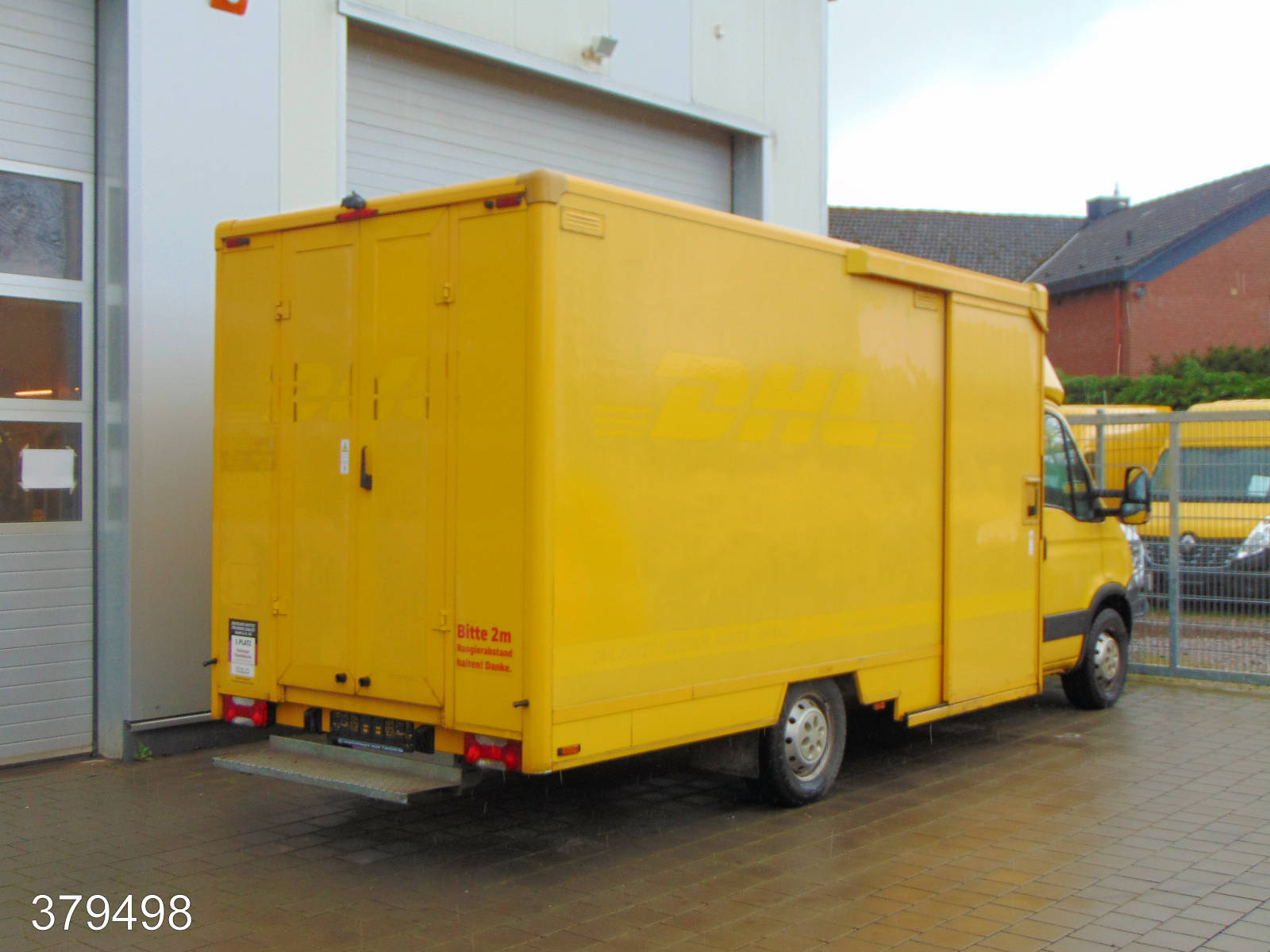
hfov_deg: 44.8
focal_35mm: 42
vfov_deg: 34.3
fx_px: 1541
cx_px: 635
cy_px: 476
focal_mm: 7.6
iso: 80
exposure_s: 1/250
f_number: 3.3
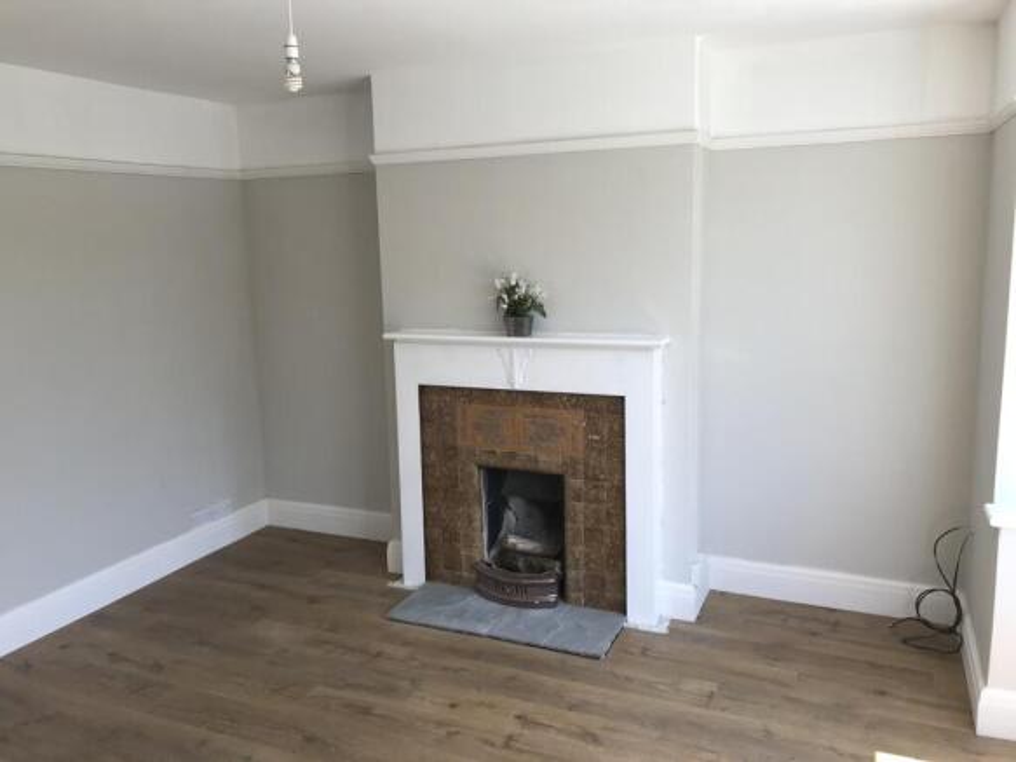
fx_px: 822
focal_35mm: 28
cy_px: 381
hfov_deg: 63.5
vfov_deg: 49.7
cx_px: 508
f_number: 1.8
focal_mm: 3.99
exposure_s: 1/123
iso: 20
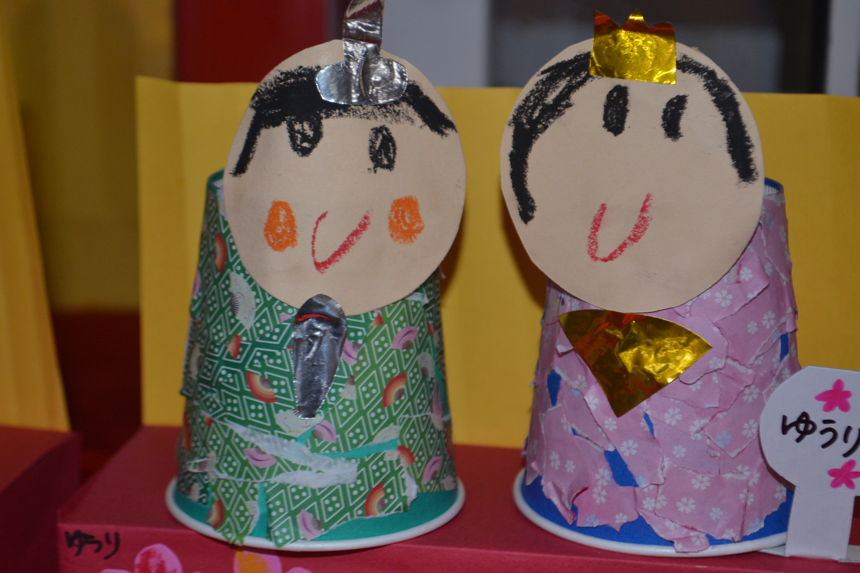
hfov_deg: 26.0
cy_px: 286
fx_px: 1863
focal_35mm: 78
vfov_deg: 17.5
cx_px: 430
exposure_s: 1/60
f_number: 5.6
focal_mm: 52
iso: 640
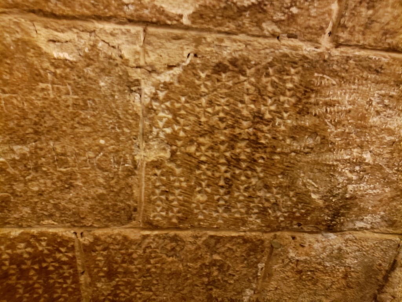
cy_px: 151
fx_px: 302
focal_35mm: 26
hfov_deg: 67.3
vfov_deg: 53.1
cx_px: 201
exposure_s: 1/10
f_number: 1.5
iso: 500
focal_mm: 4.3
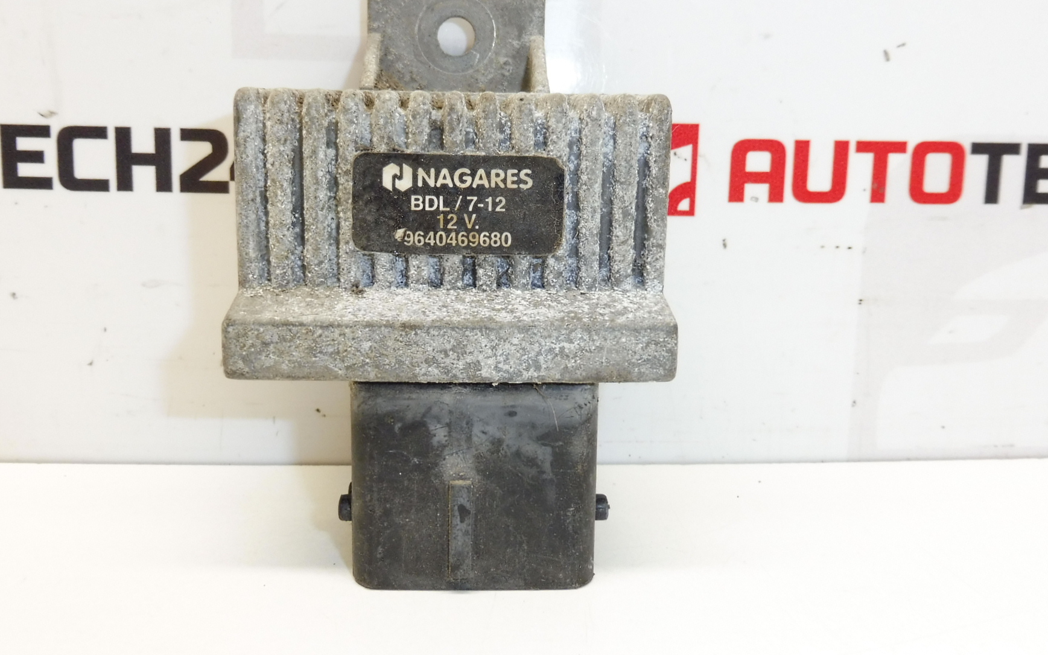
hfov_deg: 62.8
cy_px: 274
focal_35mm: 30
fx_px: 857
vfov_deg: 41.7
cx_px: 483
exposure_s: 1/60
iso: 200
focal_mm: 4.3
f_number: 3.5
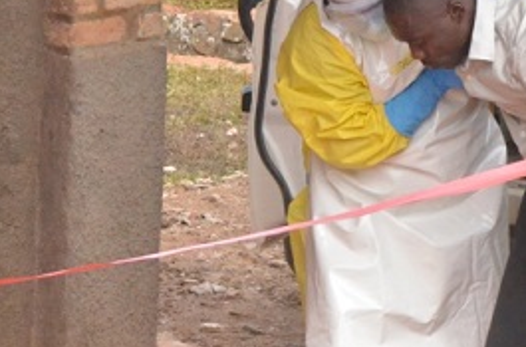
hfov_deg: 4.8
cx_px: 374
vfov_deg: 3.2
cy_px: 226
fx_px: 6211
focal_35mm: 426
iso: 6400
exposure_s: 1/2500
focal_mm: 105
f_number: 11
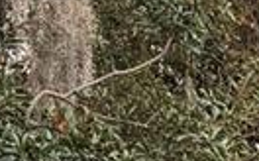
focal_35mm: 232
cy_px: 532
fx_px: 1635
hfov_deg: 8.1
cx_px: 700
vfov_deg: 5.2
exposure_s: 1/121
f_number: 1.78
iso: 125
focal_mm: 6.76
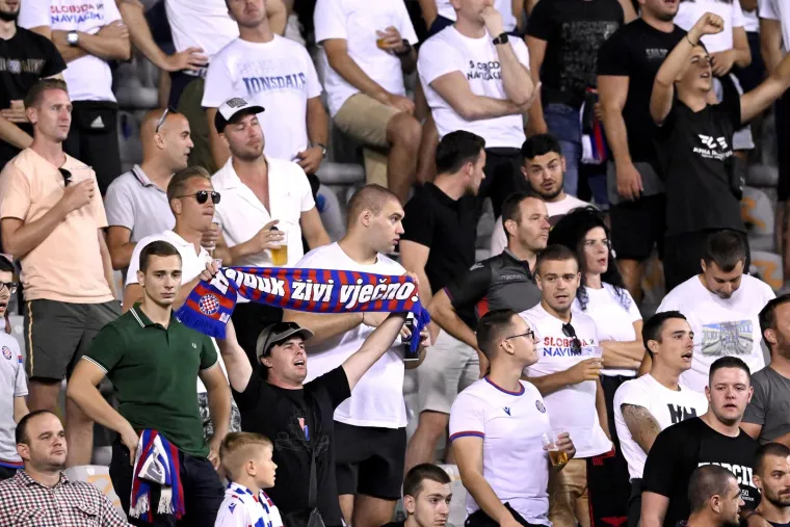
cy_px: 264
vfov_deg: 3.4
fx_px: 8779
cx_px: 395
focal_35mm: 400
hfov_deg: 5.2
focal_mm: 400
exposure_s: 1/800
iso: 6400
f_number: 4
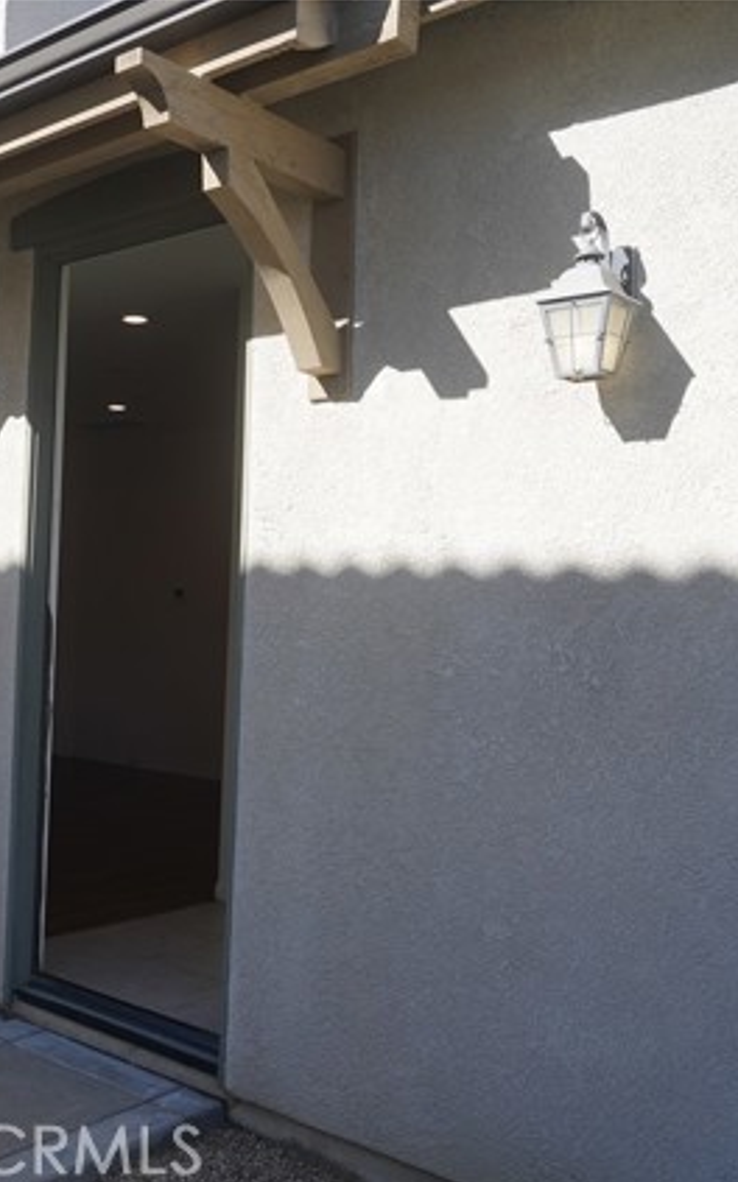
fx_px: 1192
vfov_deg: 52.8
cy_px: 594
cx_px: 165
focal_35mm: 37
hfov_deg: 33.6
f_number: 5.6
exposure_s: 1/320
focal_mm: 24
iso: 100
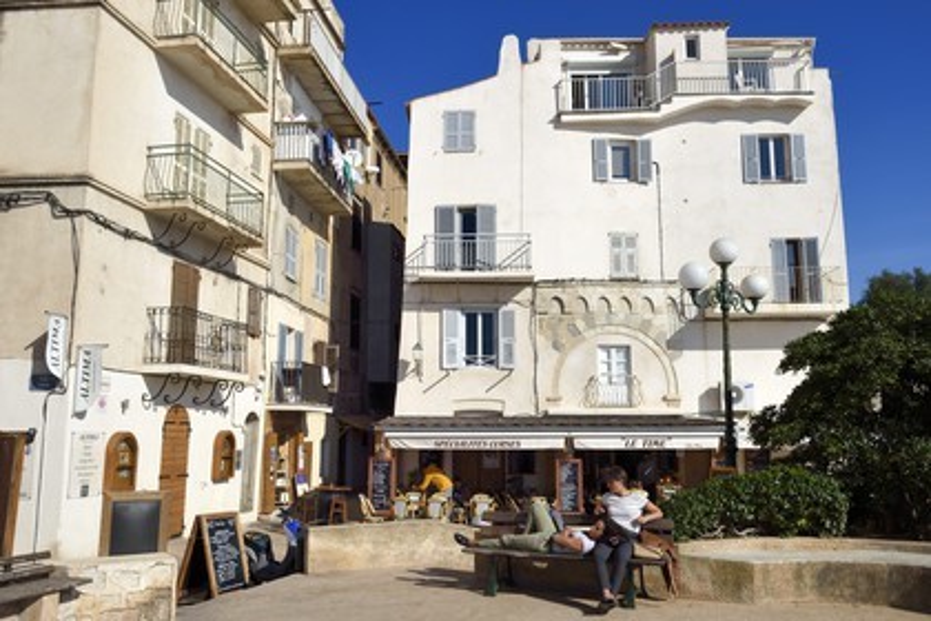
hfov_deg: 58.7
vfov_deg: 41.1
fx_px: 827
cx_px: 466
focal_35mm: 32
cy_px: 310
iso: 200
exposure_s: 1/250
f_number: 16
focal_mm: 32
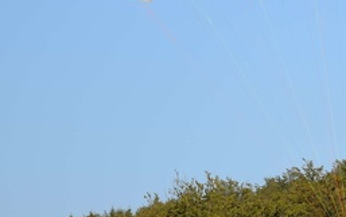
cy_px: 113
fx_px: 4086
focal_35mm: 433
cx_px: 343
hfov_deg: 4.8
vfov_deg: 3.0
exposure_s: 1/800
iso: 200
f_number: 7.1
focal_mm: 92
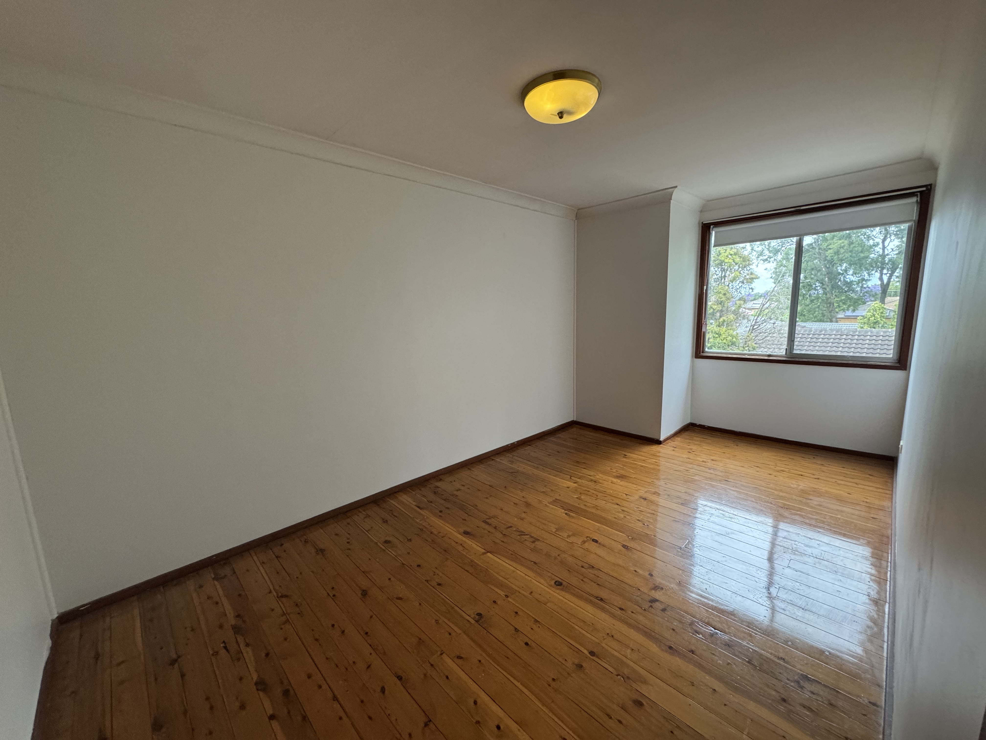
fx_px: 399
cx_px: 493
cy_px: 370
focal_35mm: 14
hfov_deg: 102.1
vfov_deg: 85.7
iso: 250
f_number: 2.2
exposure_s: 1/100
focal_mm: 2.22
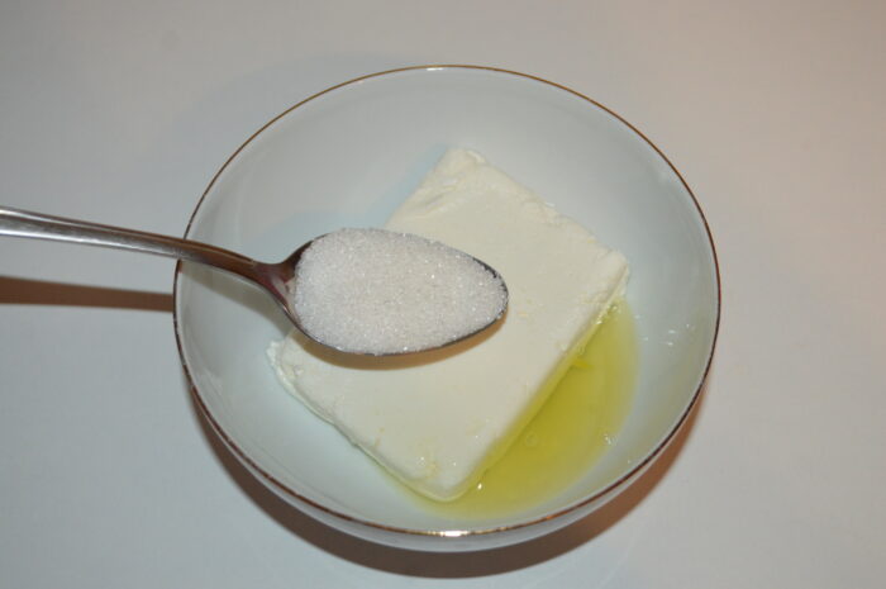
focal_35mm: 48
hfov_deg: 41.2
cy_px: 294
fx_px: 1180
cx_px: 443
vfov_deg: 28.0
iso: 1250
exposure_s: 1/60
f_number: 4.8
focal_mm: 32
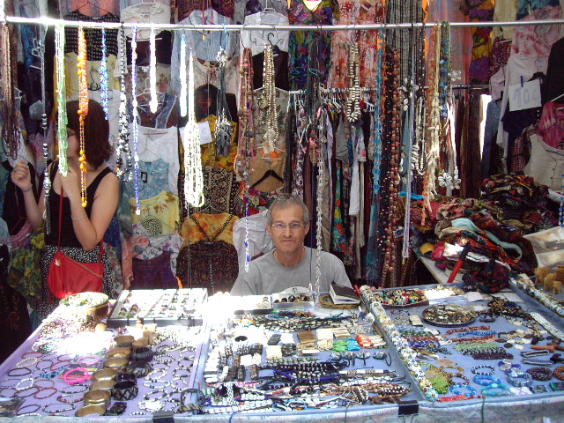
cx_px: 282
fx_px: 619
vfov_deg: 37.7
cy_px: 212
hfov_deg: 49.0
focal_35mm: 38
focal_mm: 6.2
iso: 200
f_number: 2.7
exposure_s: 1/50
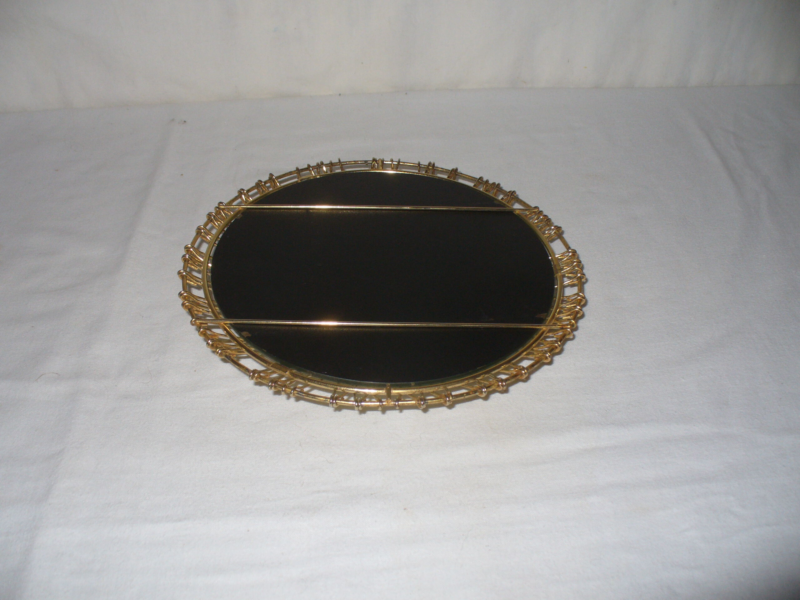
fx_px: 855
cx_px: 400
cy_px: 300
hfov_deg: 50.1
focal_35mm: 37
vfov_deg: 38.7
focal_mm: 6.1
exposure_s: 1/30
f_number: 2.8
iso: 100
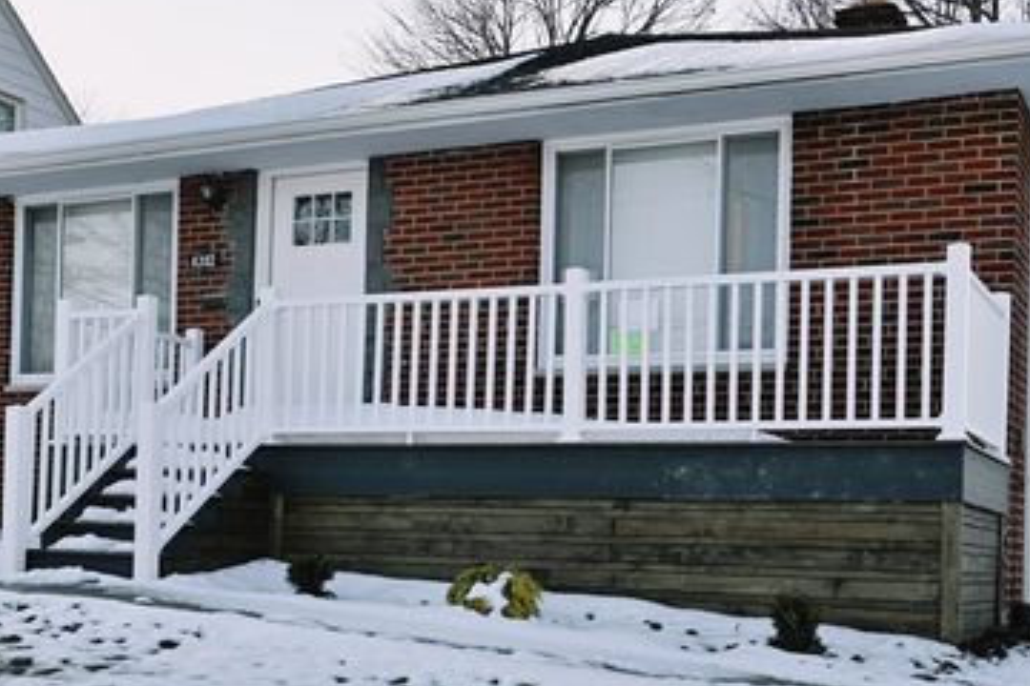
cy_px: 436
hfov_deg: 44.8
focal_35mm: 44
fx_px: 1250
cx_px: 549
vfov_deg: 30.6
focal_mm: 21
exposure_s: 1/320
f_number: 6.3
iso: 100
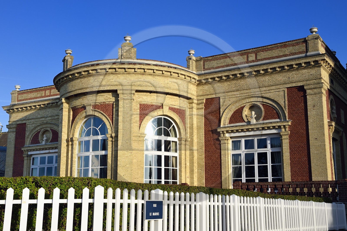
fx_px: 462
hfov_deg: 41.1
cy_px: 116
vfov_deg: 28.0
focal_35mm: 48
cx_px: 174
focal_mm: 48
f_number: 10
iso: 200
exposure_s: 1/320
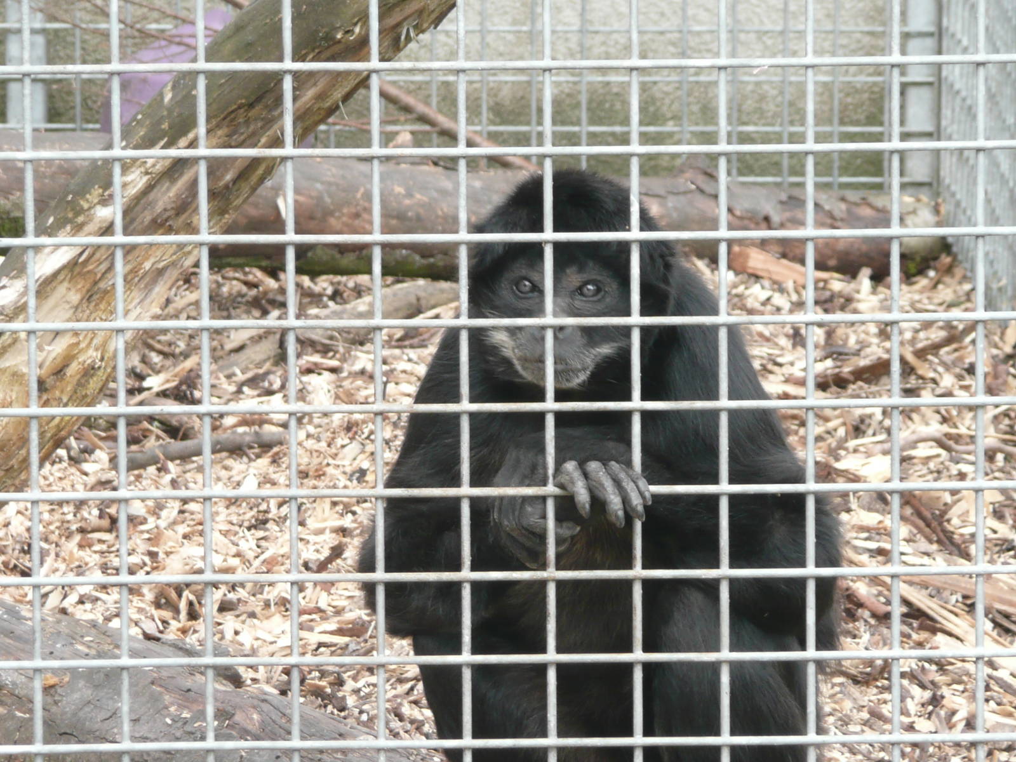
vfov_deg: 5.0
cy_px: 381
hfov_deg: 6.7
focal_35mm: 296
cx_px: 508
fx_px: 8688
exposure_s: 1/40
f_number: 4.8
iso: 100
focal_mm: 32.7
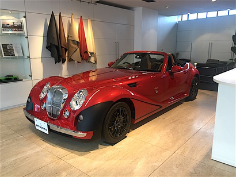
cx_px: 118
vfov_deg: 48.3
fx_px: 198
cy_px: 88
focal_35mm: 29
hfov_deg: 61.6
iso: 50
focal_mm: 4.15
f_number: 2.2
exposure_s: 1/15
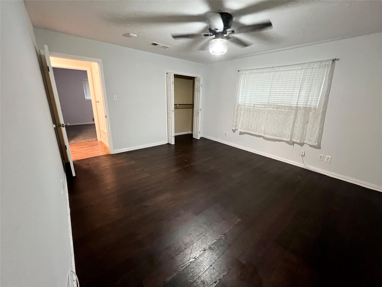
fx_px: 143
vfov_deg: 89.9
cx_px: 191
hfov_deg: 106.2
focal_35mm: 13
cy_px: 144
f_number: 1.8
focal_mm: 1.57
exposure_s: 1/60
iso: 1000
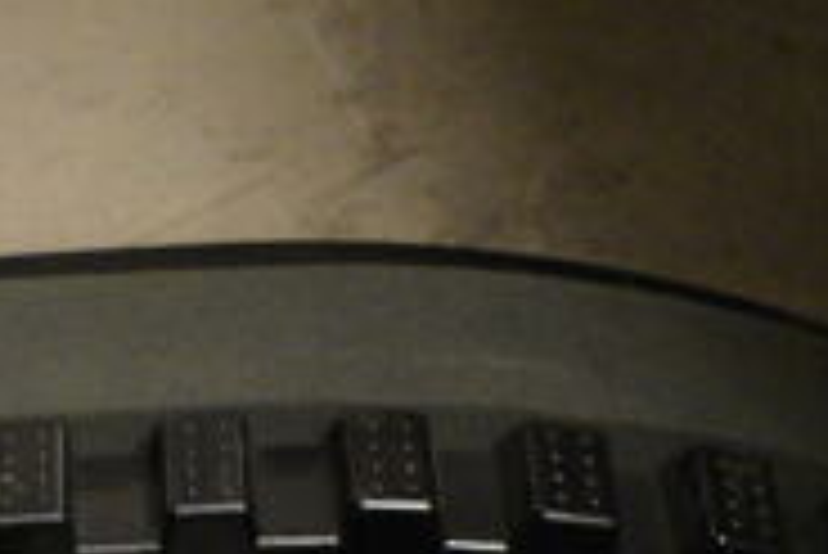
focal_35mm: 129
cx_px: -81
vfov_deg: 10.3
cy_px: 793
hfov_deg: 15.5
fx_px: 2969
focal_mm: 26
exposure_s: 1/125
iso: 6400
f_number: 4
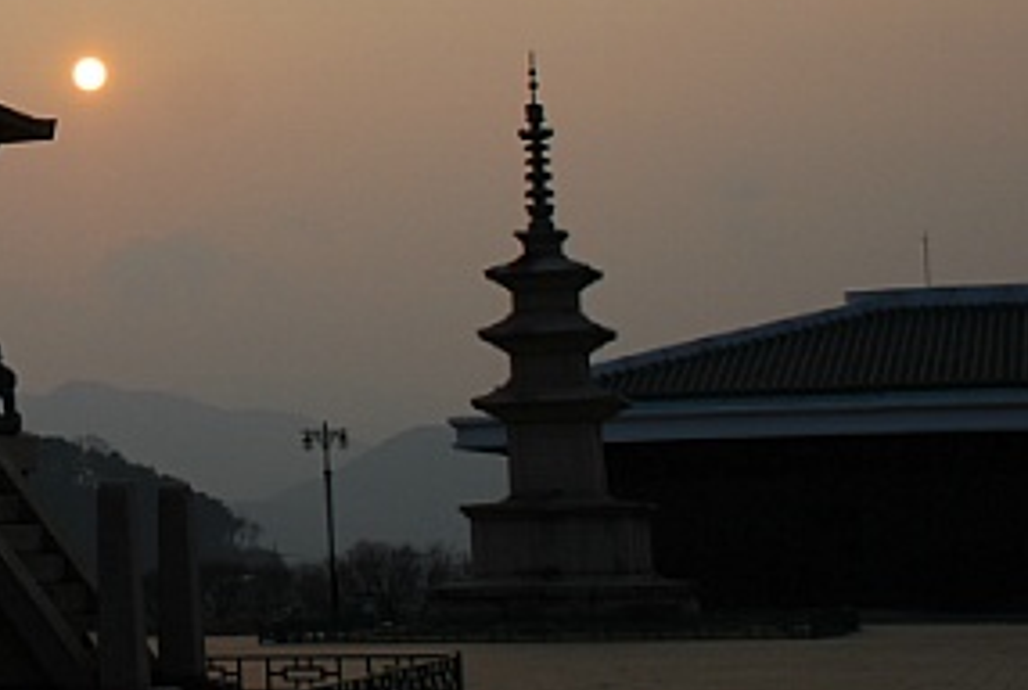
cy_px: 56
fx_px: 2976
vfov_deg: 13.1
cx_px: -266
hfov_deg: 18.4
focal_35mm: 104
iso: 160
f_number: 4
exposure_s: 1/1000
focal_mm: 26
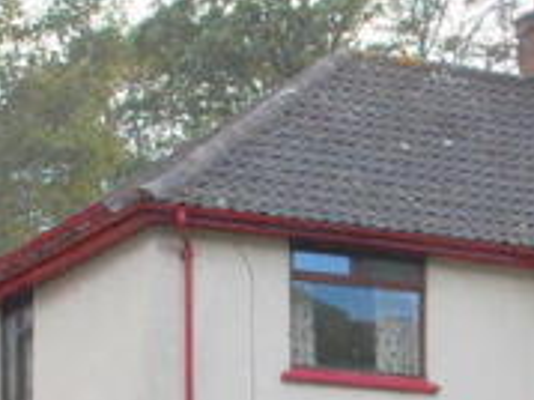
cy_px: 525
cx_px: 782
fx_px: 2848
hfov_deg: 10.4
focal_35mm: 185
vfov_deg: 7.9
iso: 1600
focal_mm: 35
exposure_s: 1/640
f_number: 9
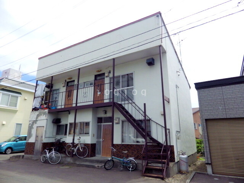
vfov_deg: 61.1
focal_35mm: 22
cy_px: 92
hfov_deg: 76.4
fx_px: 155
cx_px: 122
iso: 100
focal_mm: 4
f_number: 9.7
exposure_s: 1/200
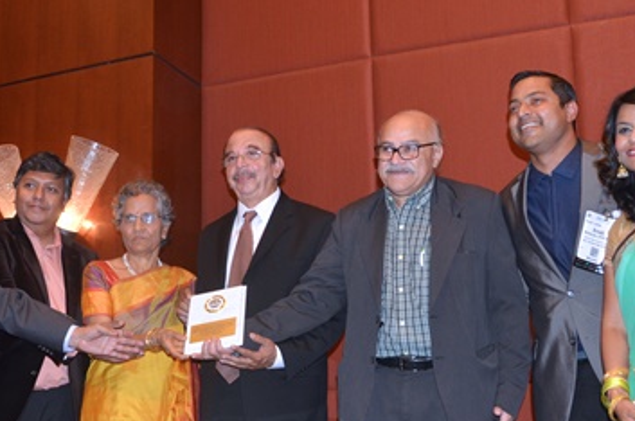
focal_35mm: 52
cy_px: 300
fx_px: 916
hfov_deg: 38.0
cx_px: 230
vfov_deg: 25.7
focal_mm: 18
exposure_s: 1/60
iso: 500
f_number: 4.5
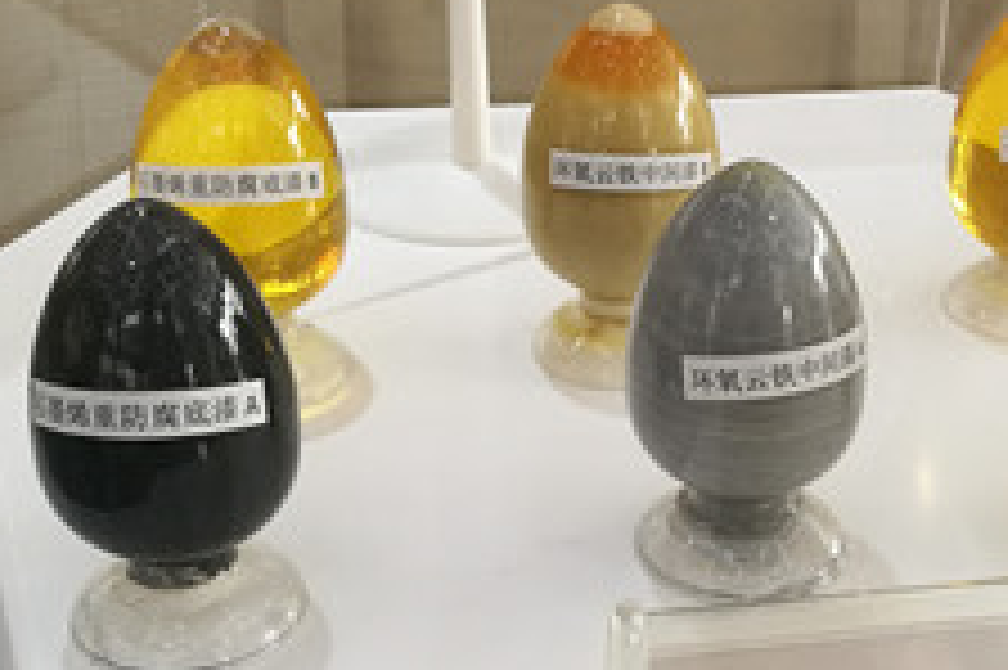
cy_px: 427
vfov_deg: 19.7
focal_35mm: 69
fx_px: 1931
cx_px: 711
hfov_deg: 29.0
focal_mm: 4.5
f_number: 2.2
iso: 125
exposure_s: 1/33.3
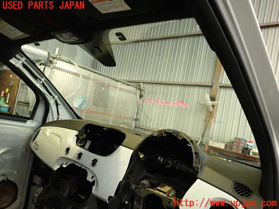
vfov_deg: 54.9
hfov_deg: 69.4
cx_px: 140
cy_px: 104
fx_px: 201
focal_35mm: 25
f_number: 2
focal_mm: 4.5
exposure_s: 1/30
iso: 320
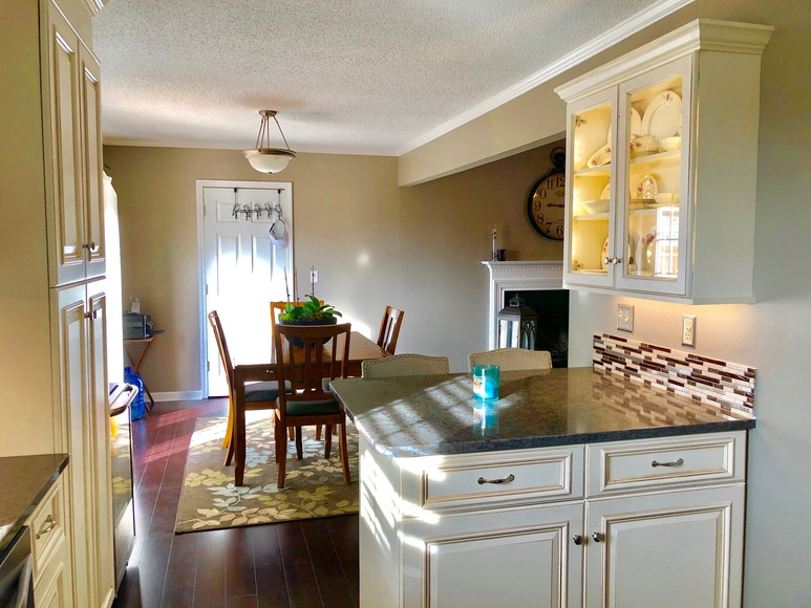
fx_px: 656
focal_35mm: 28
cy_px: 304
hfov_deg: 63.4
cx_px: 406
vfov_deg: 49.8
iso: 25
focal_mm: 3.99
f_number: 1.8
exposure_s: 1/30
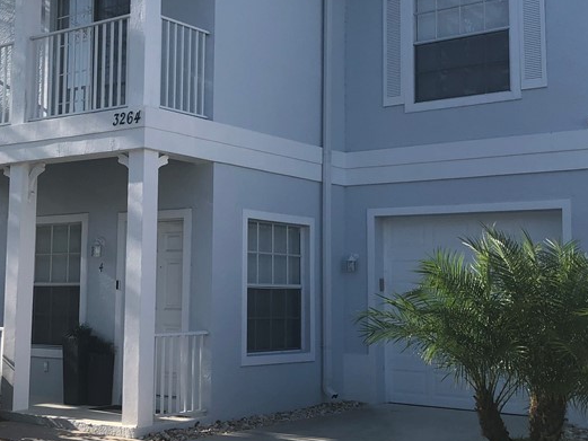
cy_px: 203
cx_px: 216
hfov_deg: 34.7
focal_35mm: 55
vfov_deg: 26.6
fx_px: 934
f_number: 1.8
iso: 20
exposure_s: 1/1230
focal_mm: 3.99
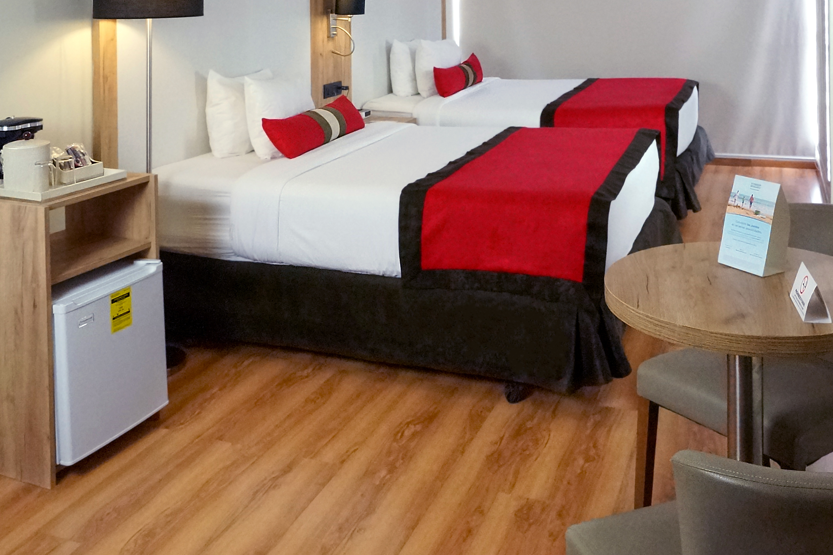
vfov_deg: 36.8
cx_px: 440
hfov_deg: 53.1
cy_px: 237
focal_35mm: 36
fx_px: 833
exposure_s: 1/60
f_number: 11
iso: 4000
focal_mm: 20
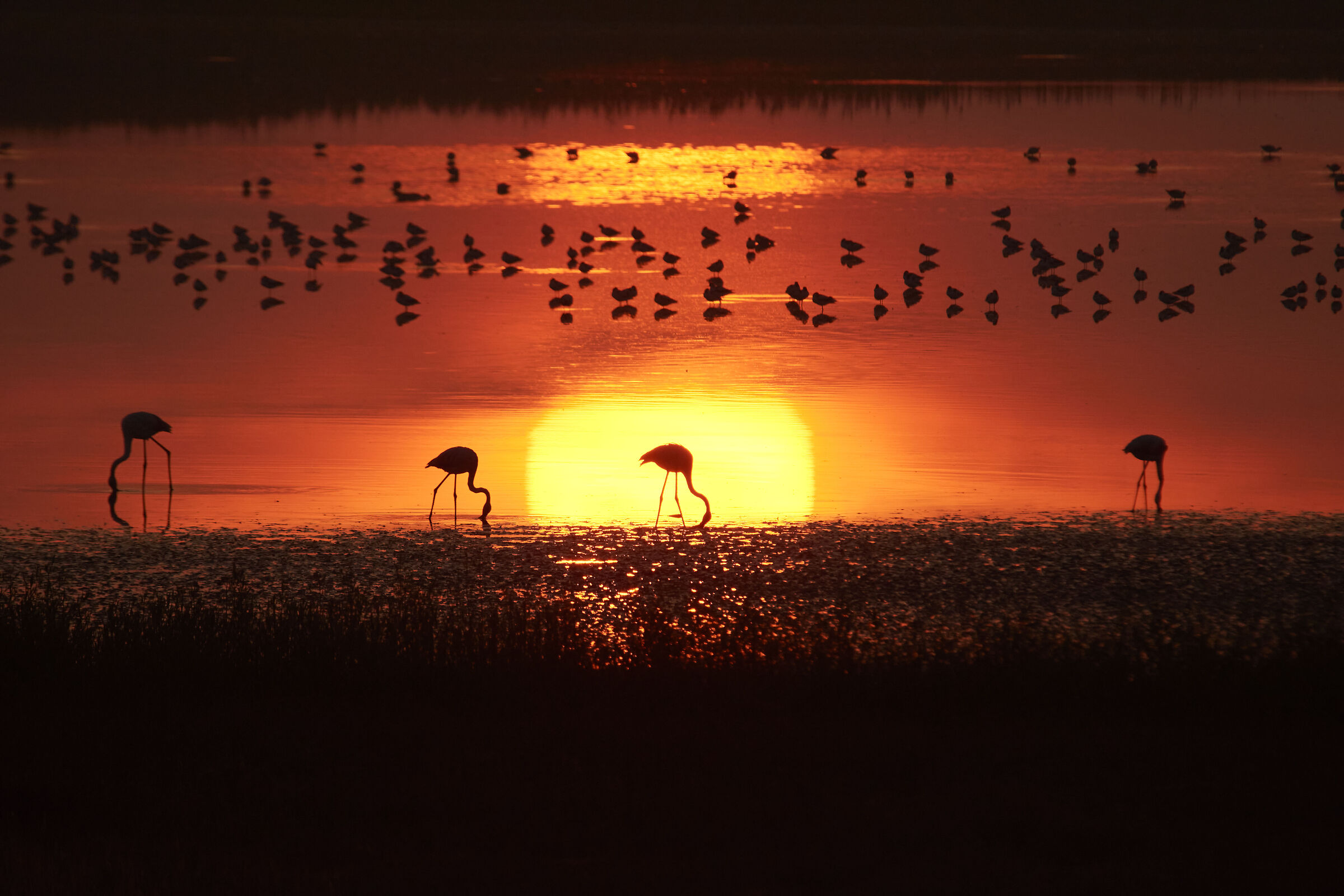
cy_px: 448
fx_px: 30798
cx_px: 672
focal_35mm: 825
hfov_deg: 2.5
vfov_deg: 1.7
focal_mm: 550
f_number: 8
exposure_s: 1/4000
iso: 800
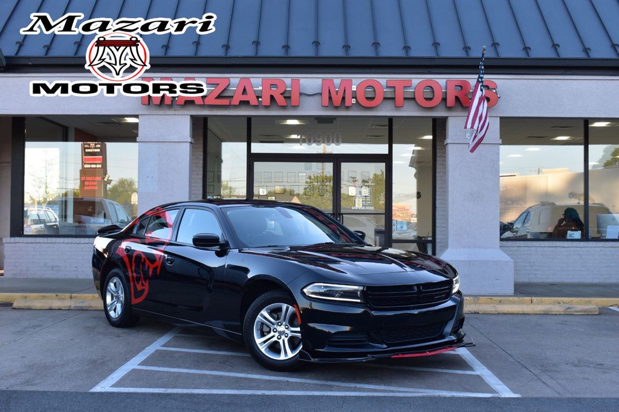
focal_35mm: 45
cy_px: 206
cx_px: 310
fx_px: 773
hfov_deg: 43.6
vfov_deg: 29.8
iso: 400
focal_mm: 30
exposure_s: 1/80
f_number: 8
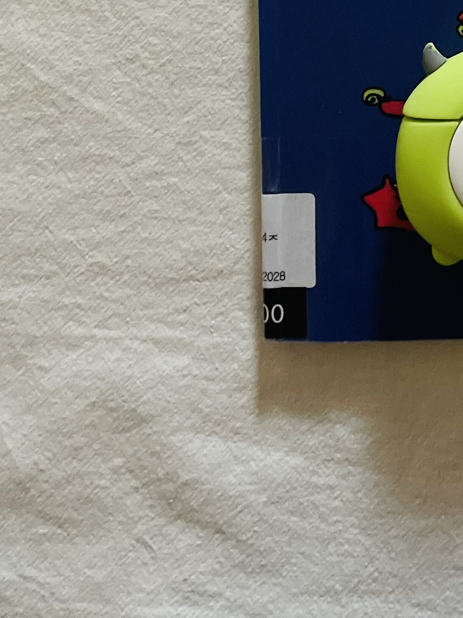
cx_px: 513
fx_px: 1141
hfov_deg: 21.7
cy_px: -46
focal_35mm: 64
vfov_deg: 27.8
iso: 800
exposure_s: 1/30
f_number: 1.6
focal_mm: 4.2
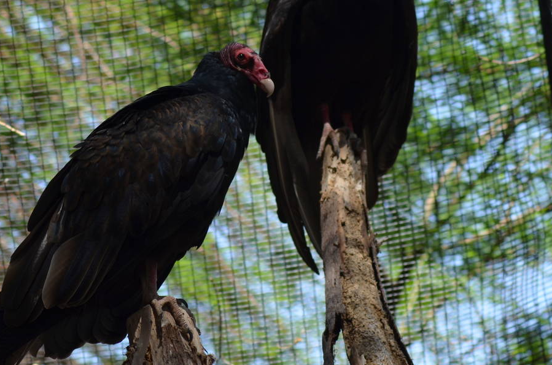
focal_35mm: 219
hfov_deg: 9.4
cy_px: 198
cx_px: 237
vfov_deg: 6.2
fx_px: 3350
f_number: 5.6
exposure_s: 1/500
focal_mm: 82
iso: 250
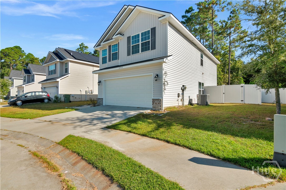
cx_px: 143
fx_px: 131
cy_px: 95
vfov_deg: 72.1
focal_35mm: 16
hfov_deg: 95.0
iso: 100
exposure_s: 1/60
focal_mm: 11
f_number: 7.1
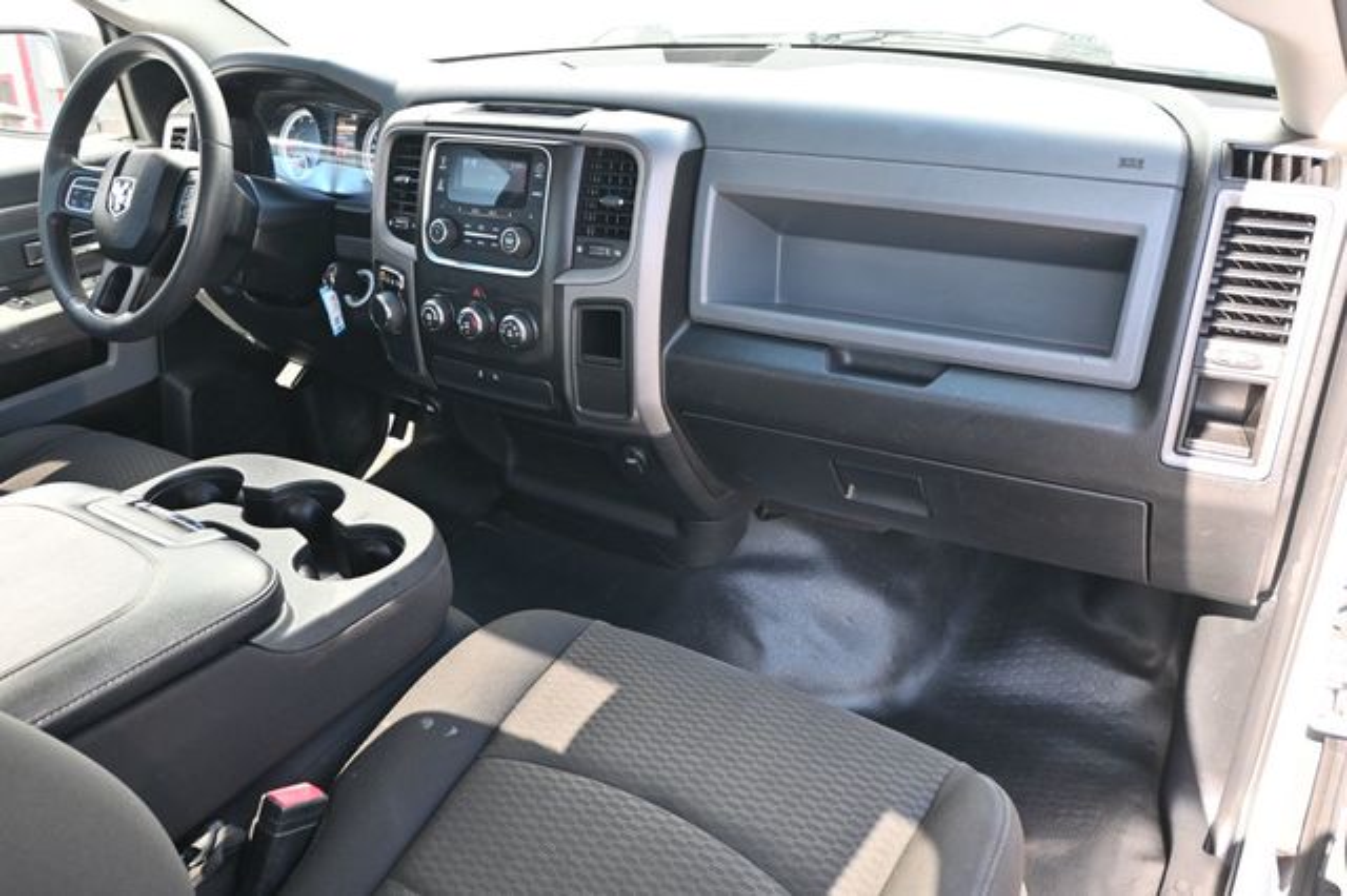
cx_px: 674
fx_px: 1038
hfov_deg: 66.0
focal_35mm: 28
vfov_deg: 46.7
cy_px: 448
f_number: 3.8
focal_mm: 18.5
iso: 560
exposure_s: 1/125
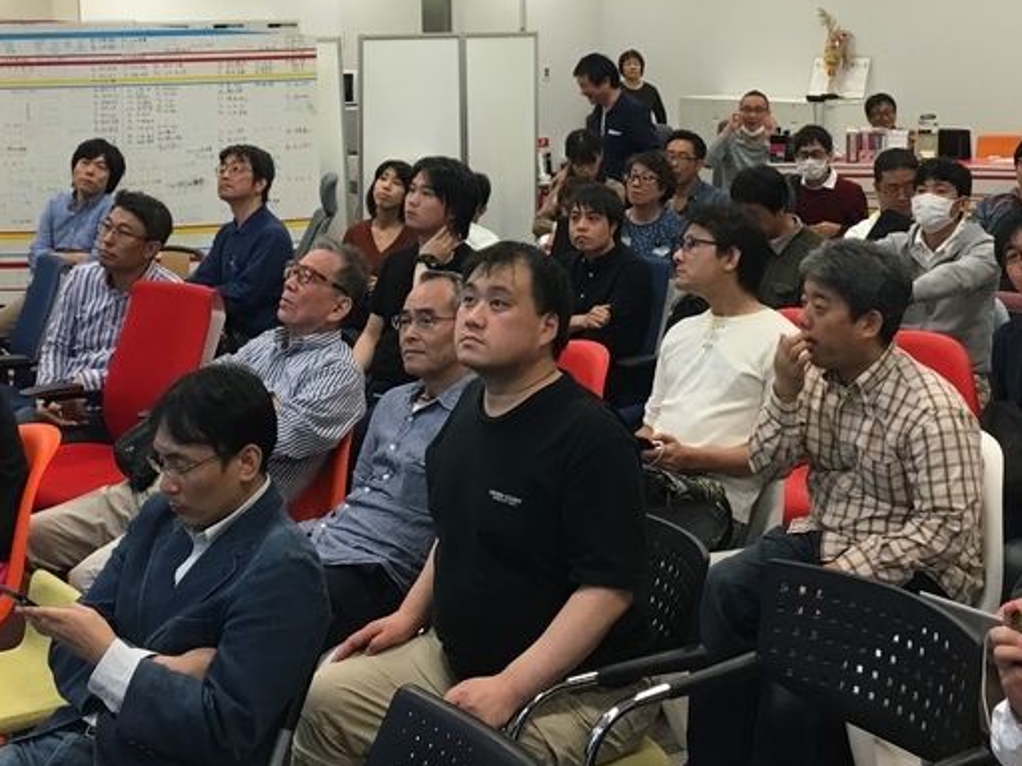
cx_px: 505
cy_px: 138
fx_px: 1712
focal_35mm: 58
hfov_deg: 33.2
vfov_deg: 24.8
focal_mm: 4.15
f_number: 2.2
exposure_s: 1/30
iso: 40
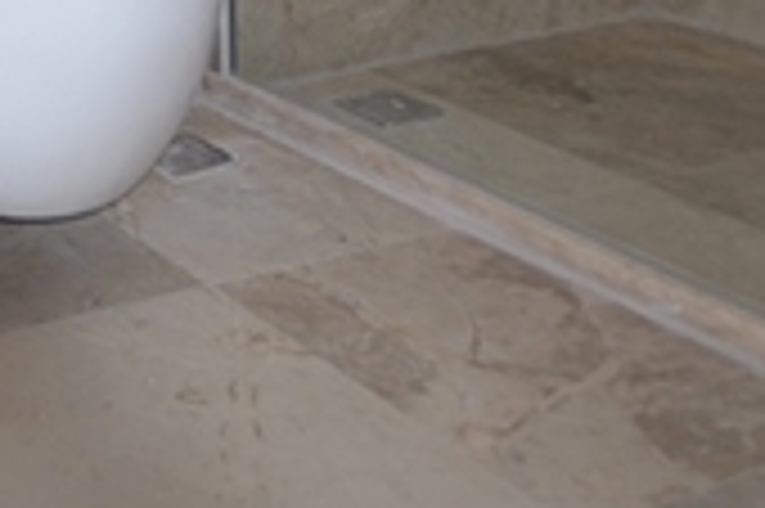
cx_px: -353
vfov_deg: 17.0
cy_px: -441
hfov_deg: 24.9
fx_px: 1359
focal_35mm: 64
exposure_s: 1/60
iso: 125
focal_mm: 10
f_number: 4.5
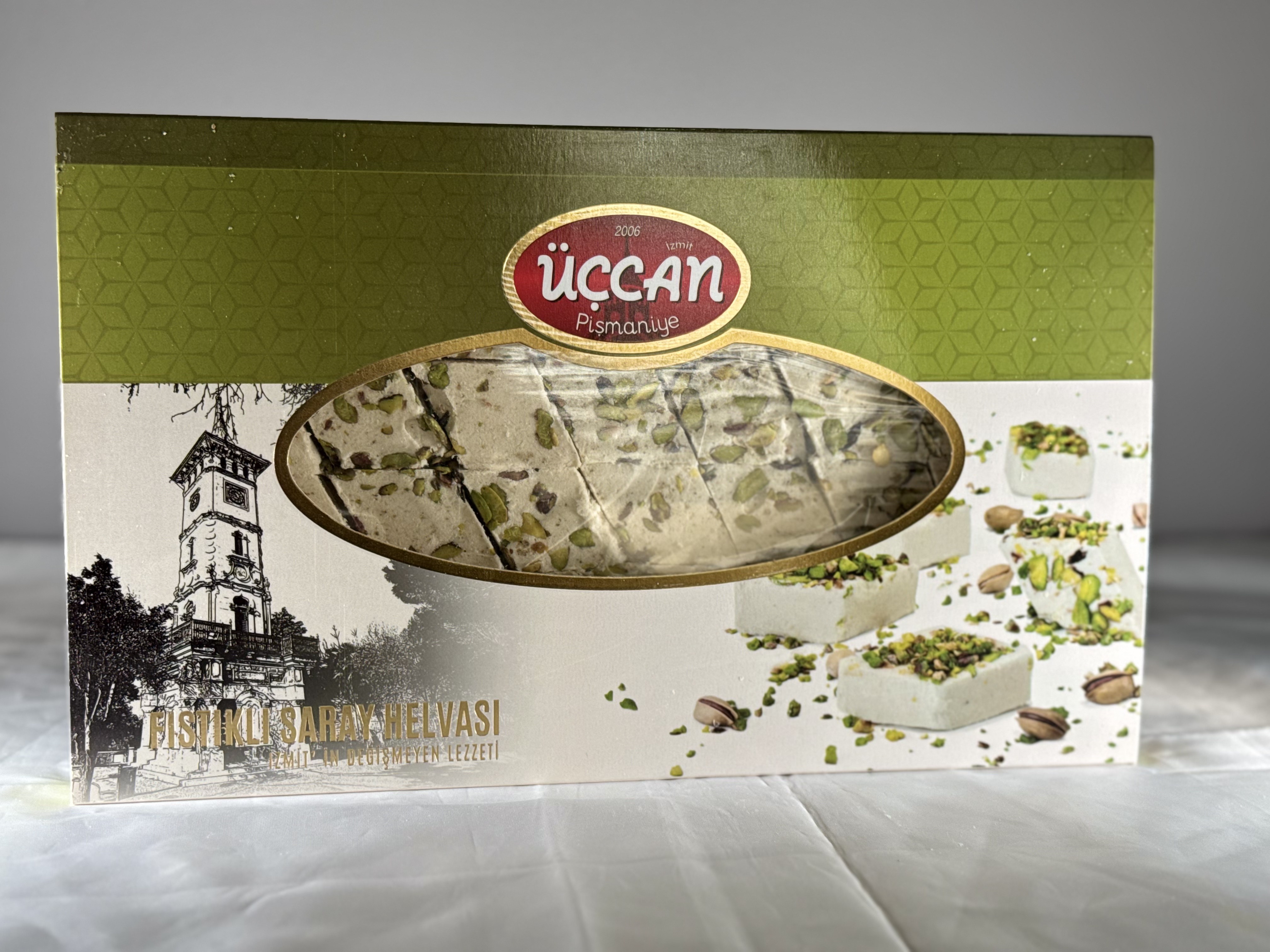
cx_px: 635
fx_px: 1761
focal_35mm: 48
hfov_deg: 39.7
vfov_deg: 30.3
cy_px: 476
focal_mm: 6.76
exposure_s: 1/854
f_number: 1.78
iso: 64
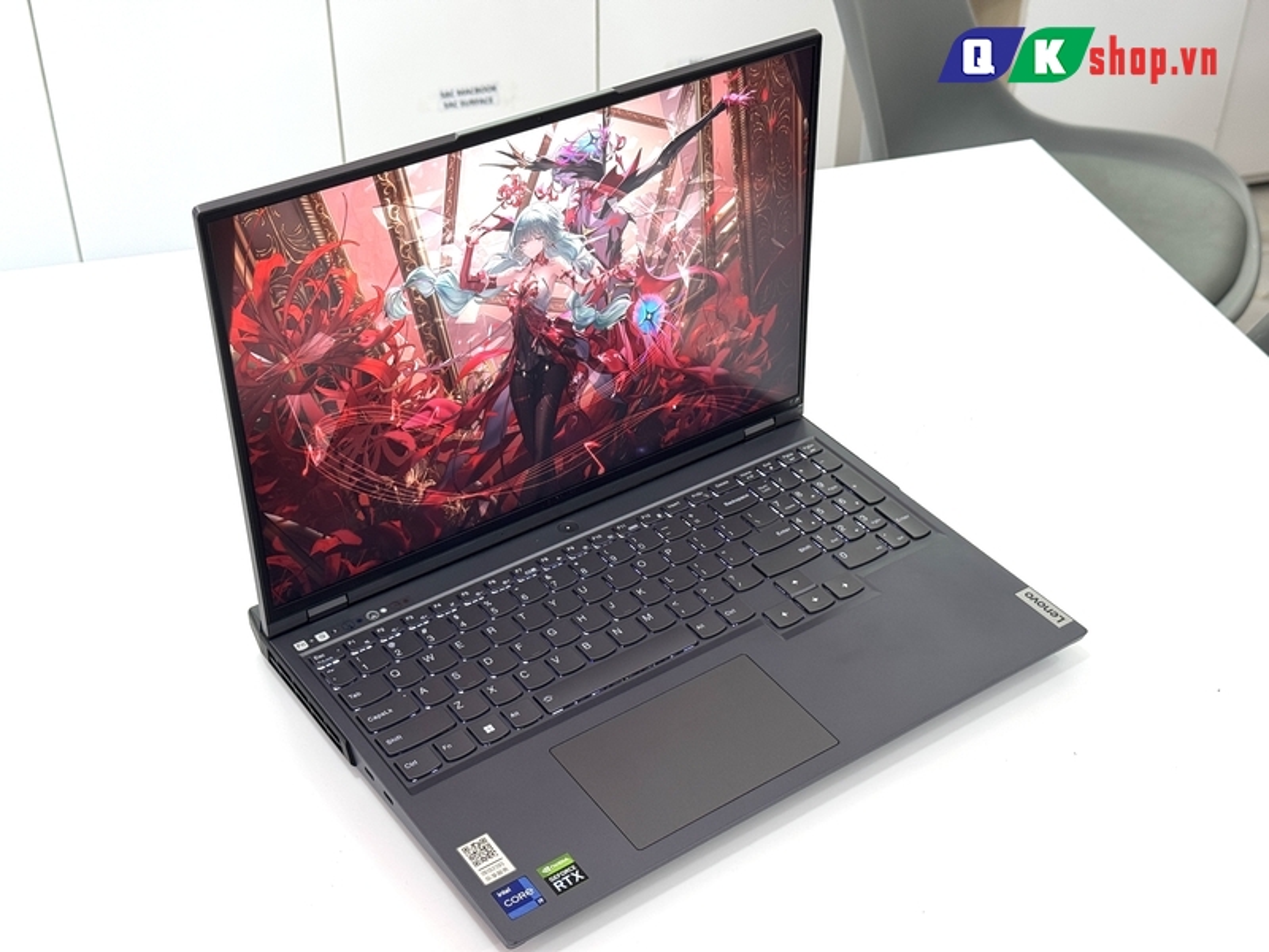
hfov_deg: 39.7
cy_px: 476
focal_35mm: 48
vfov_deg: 30.3
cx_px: 634
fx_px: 1760
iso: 64
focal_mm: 6.76
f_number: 1.78
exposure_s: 1/100
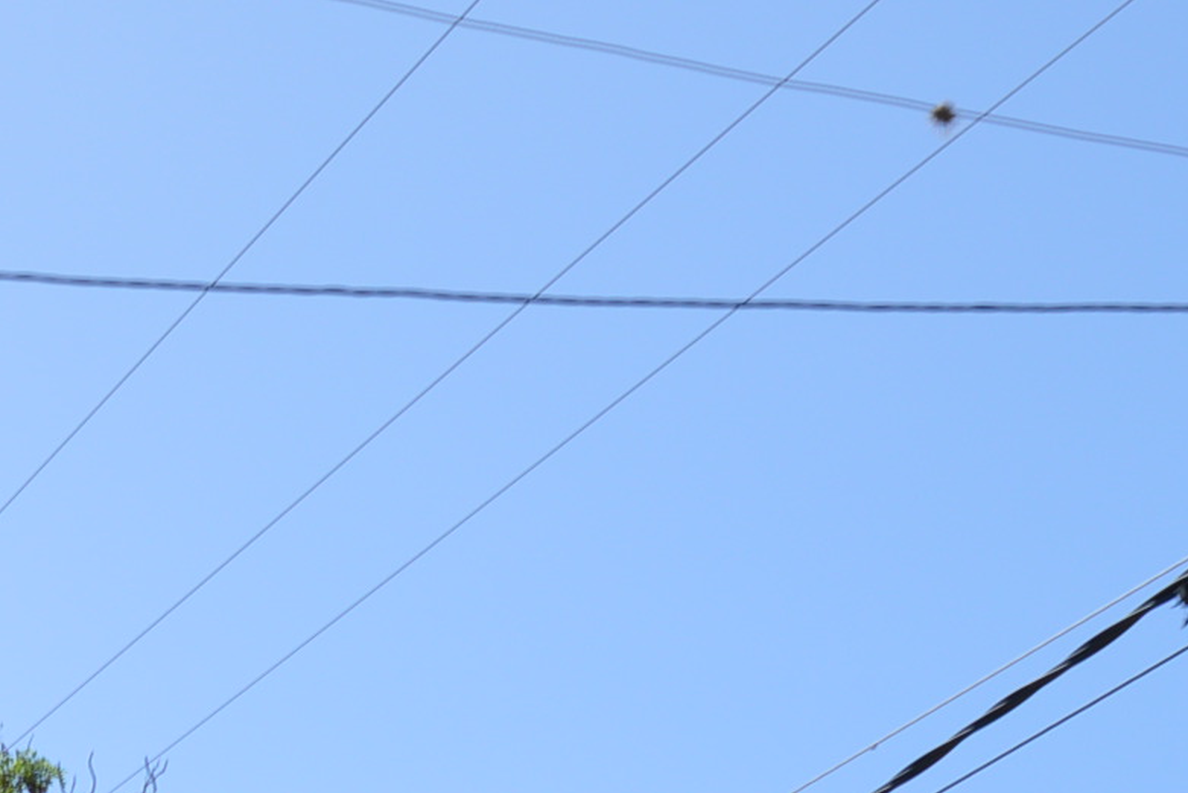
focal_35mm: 127
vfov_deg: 10.6
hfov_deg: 16.0
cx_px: 195
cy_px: 1035
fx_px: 4191
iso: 100
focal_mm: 22
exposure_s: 1/250
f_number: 8
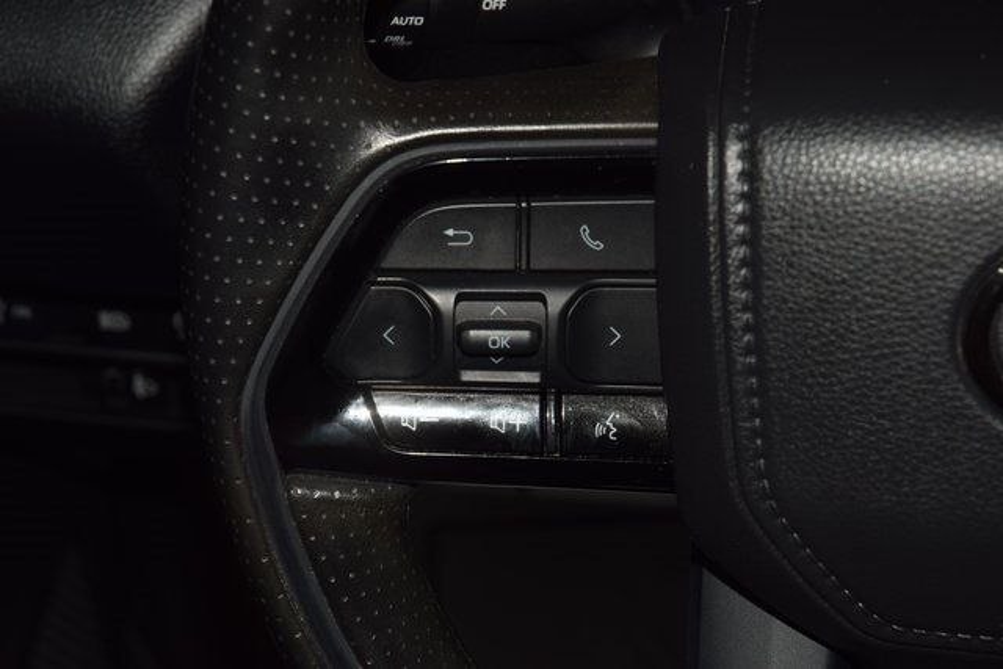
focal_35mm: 105
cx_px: 502
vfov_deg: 13.0
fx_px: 2926
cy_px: 334
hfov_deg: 19.5
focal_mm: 70
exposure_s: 1/125
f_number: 8
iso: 100
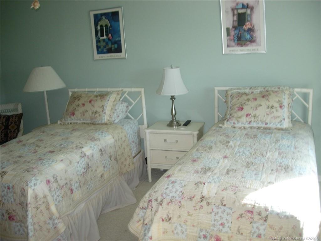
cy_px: 120
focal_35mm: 38
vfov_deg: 37.7
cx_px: 160
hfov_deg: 49.0
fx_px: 352
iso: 79
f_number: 2.8
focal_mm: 7.8
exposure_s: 1/32
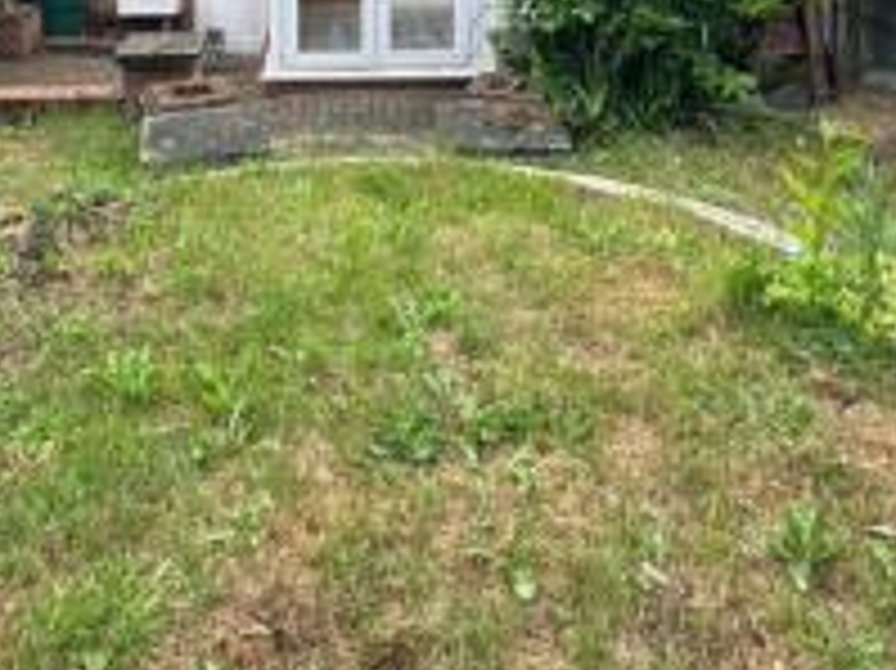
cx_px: 349
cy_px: -187
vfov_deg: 29.0
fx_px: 1061
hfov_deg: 45.5
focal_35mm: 41
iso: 40
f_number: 2.2
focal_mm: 2.22
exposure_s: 1/226
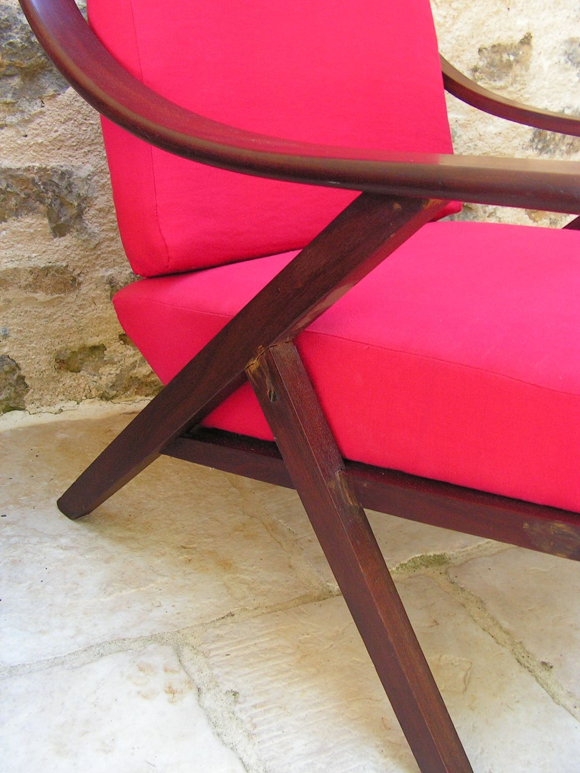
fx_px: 804
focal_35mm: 36
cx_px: 290
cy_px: 386
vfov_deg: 51.4
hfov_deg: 39.7
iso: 160
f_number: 3.2
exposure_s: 1/40
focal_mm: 6
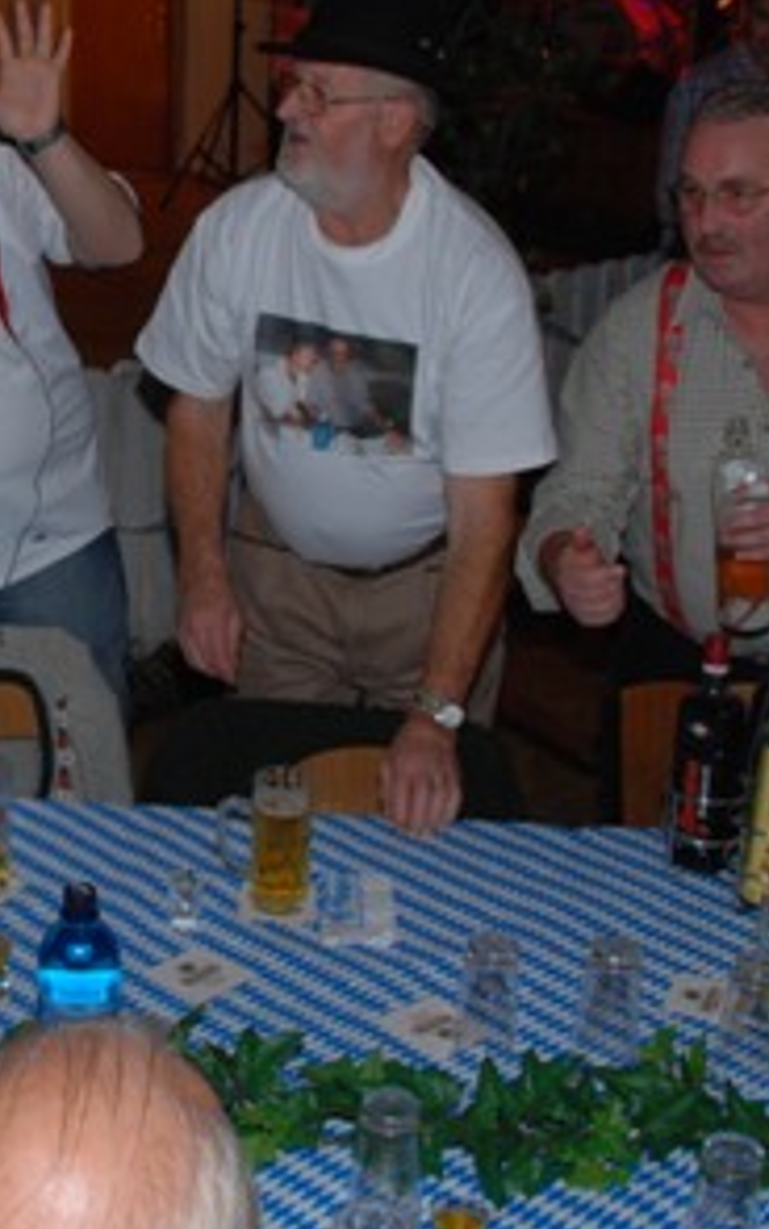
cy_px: 422
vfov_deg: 33.7
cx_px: 67
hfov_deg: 21.2
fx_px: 2010
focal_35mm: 60
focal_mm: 18
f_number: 5.6
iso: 400
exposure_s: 1/60
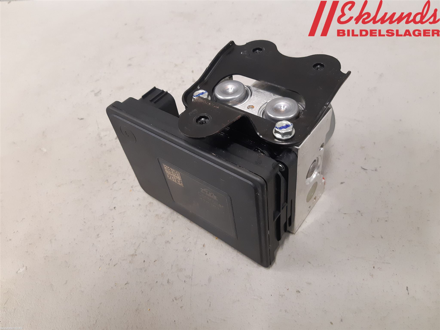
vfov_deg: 53.1
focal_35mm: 26
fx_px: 330
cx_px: 220
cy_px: 165
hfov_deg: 67.3
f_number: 1.7
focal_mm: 3.93
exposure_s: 1/50
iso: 250
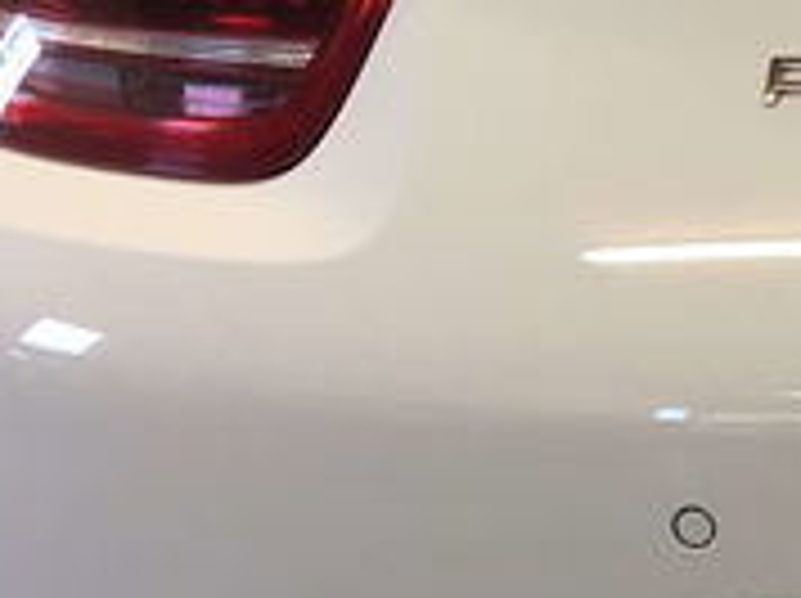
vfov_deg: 12.2
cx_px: 1404
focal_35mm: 121
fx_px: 2796
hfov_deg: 14.5
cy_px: 216
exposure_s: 1/19
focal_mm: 3.99
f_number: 1.8
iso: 40
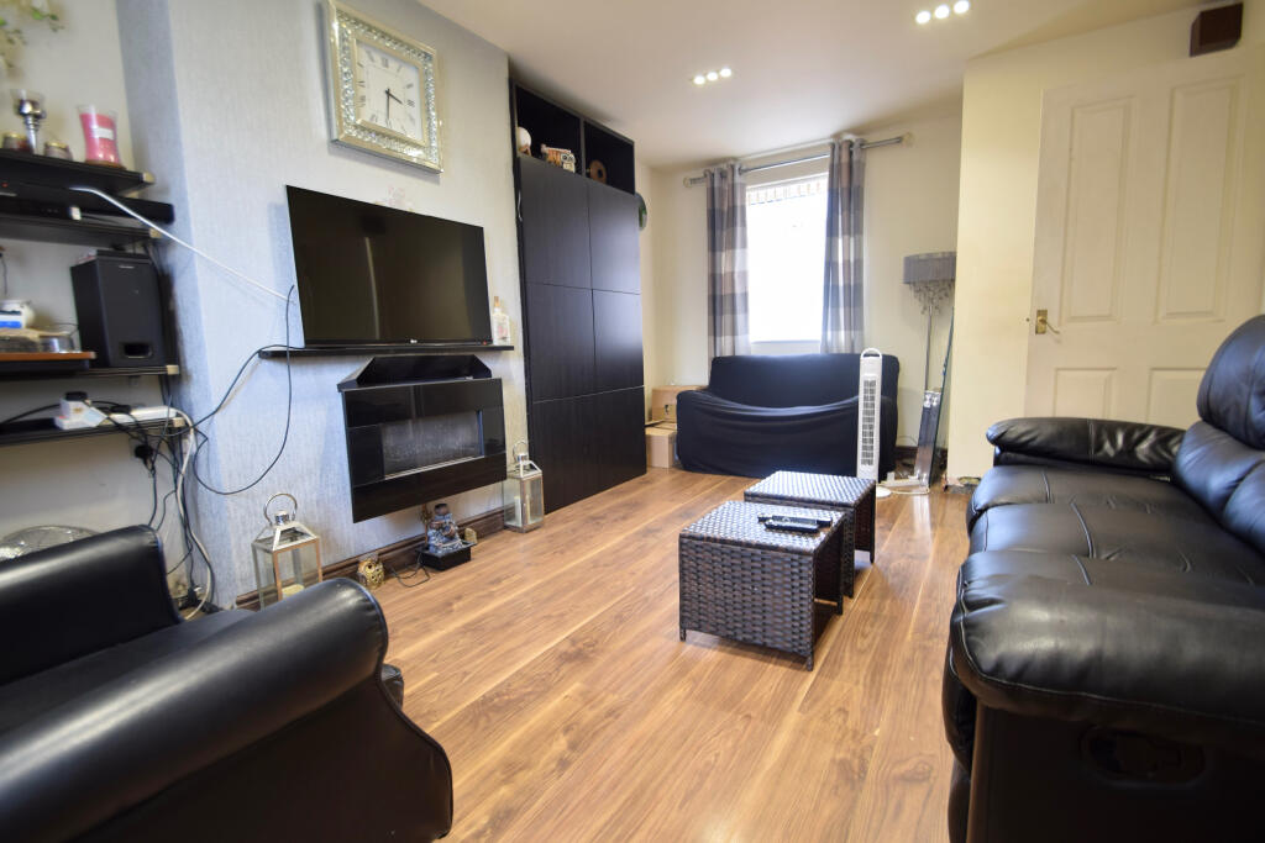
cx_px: 632
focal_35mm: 15
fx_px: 527
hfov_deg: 100.4
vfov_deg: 77.3
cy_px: 422
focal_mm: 10
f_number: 4.5
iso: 360
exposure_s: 1/15
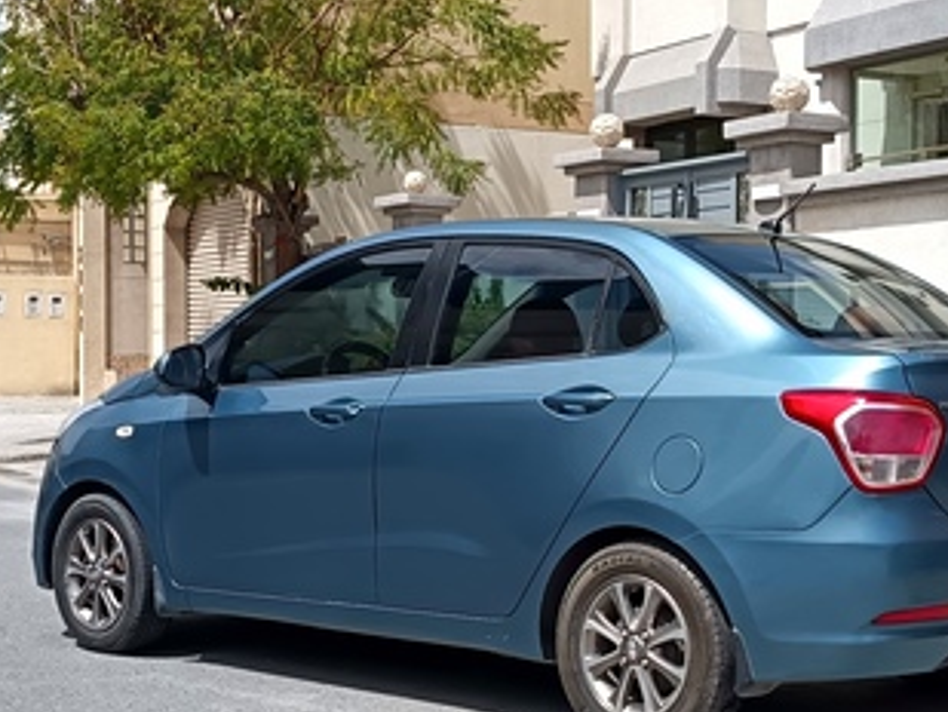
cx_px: 603
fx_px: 1945
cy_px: 422
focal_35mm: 71
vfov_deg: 20.7
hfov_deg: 27.3
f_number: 1.75
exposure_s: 1/581
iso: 100
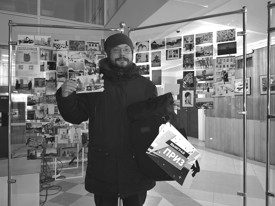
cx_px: 138
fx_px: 214
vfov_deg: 51.4
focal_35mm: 27
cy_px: 103
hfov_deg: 65.3
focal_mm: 6.35
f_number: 2
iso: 500
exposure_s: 1/33.3
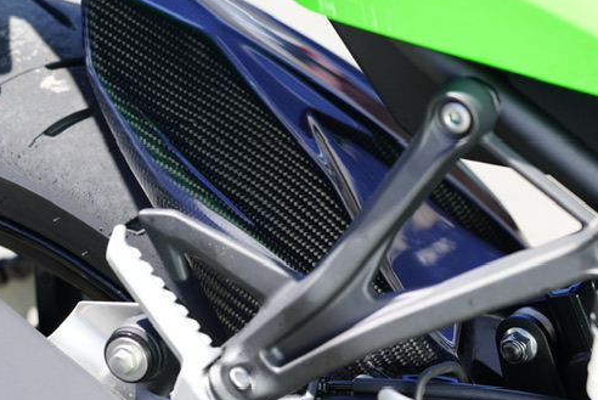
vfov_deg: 5.2
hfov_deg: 7.8
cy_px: 159
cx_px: 334
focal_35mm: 264
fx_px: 4389
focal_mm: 203
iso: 200
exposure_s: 1/250
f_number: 5.6
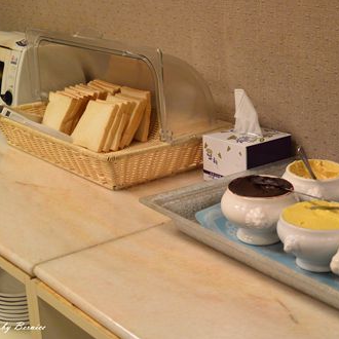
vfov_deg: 27.3
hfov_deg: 27.2
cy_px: 169
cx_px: 223
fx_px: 698
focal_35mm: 63
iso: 360
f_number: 2
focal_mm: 18.5
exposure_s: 1/250
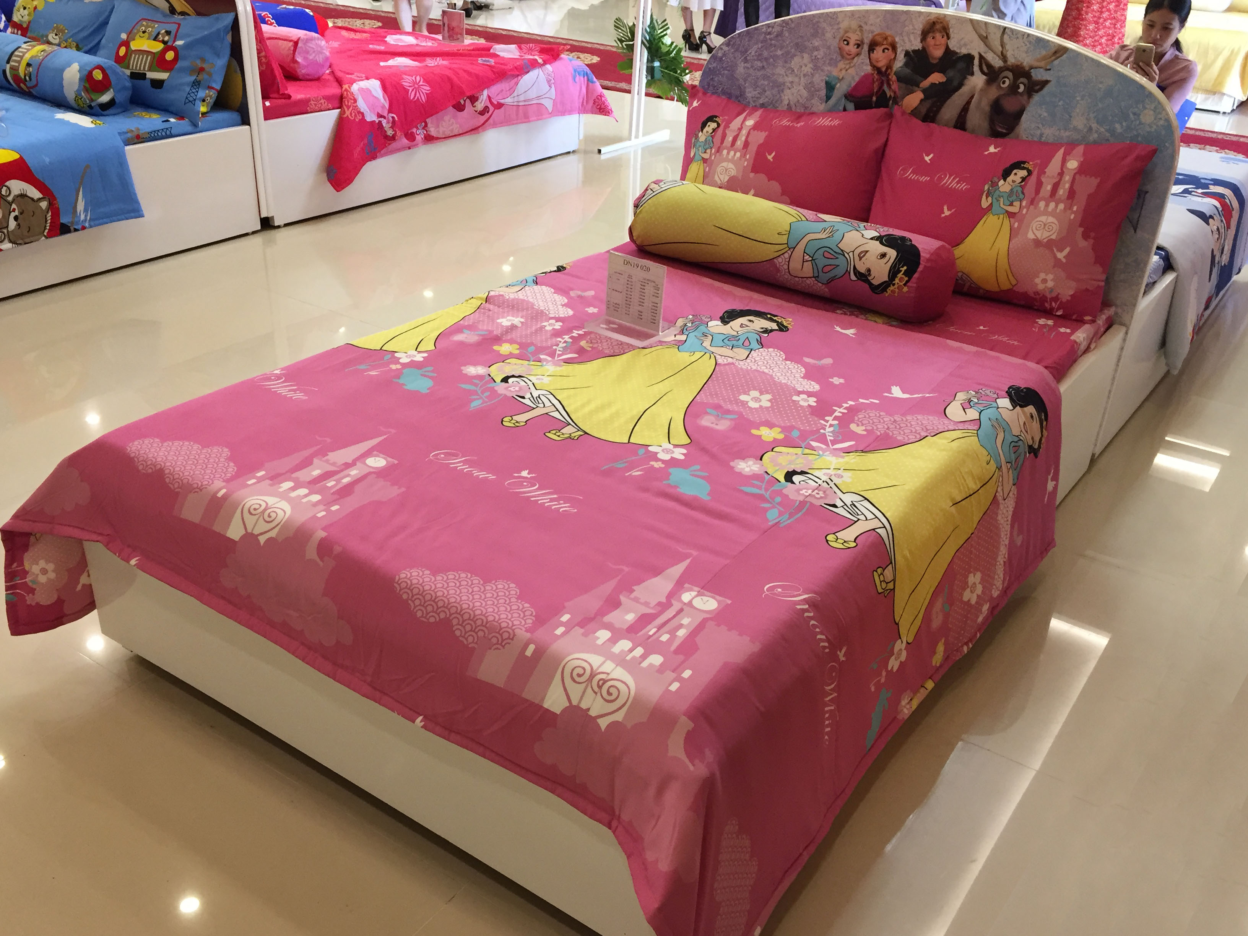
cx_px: 624
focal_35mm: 29
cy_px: 468
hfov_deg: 61.7
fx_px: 1046
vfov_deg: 48.2
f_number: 2.2
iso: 160
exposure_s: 1/33
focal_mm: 4.15
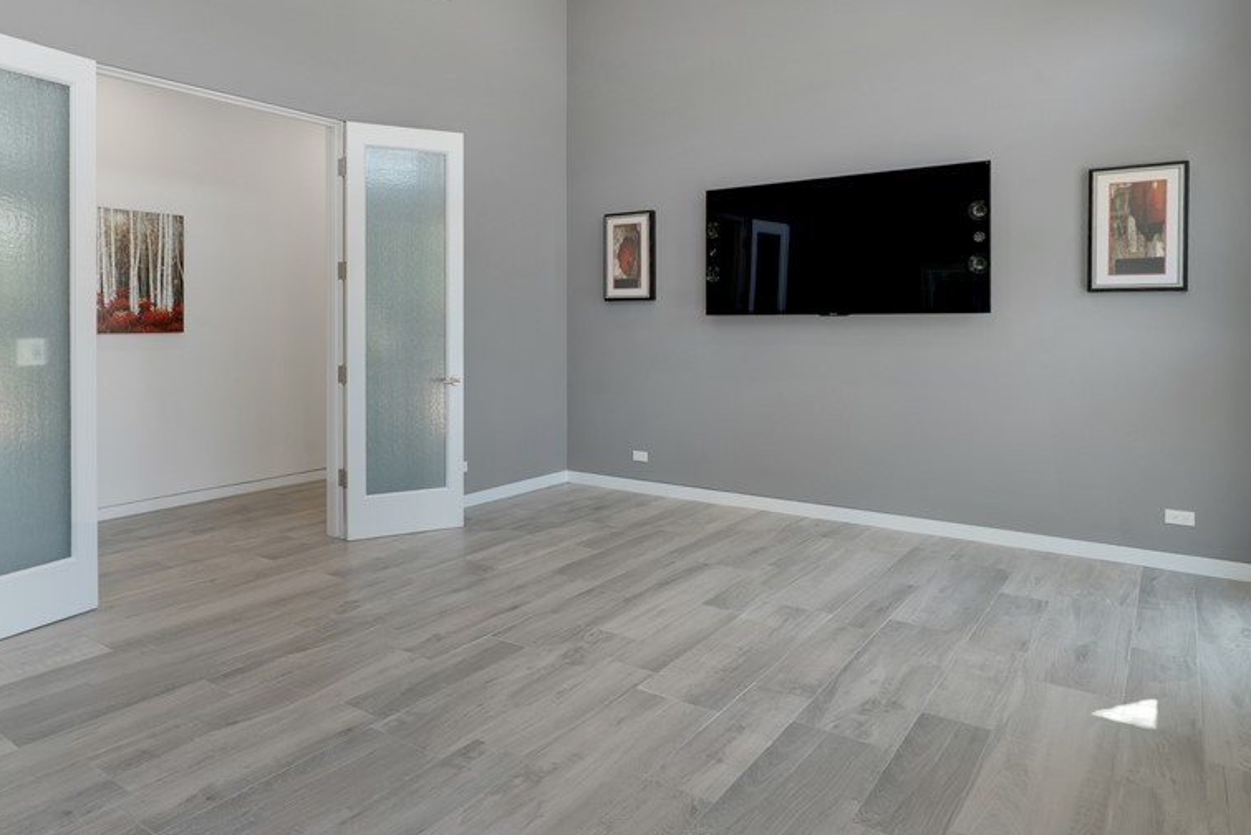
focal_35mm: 23
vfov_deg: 55.0
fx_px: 800
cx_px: 440
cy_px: 364
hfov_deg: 74.2
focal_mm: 16
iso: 500
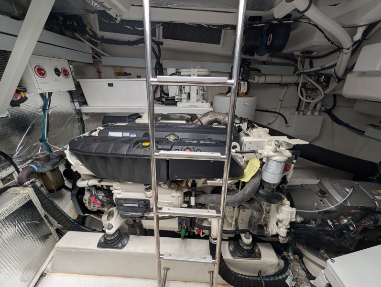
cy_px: 144
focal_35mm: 12
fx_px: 132
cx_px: 190
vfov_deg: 94.6
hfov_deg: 110.5
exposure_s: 1/176
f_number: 1.7
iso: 58
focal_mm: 2.02
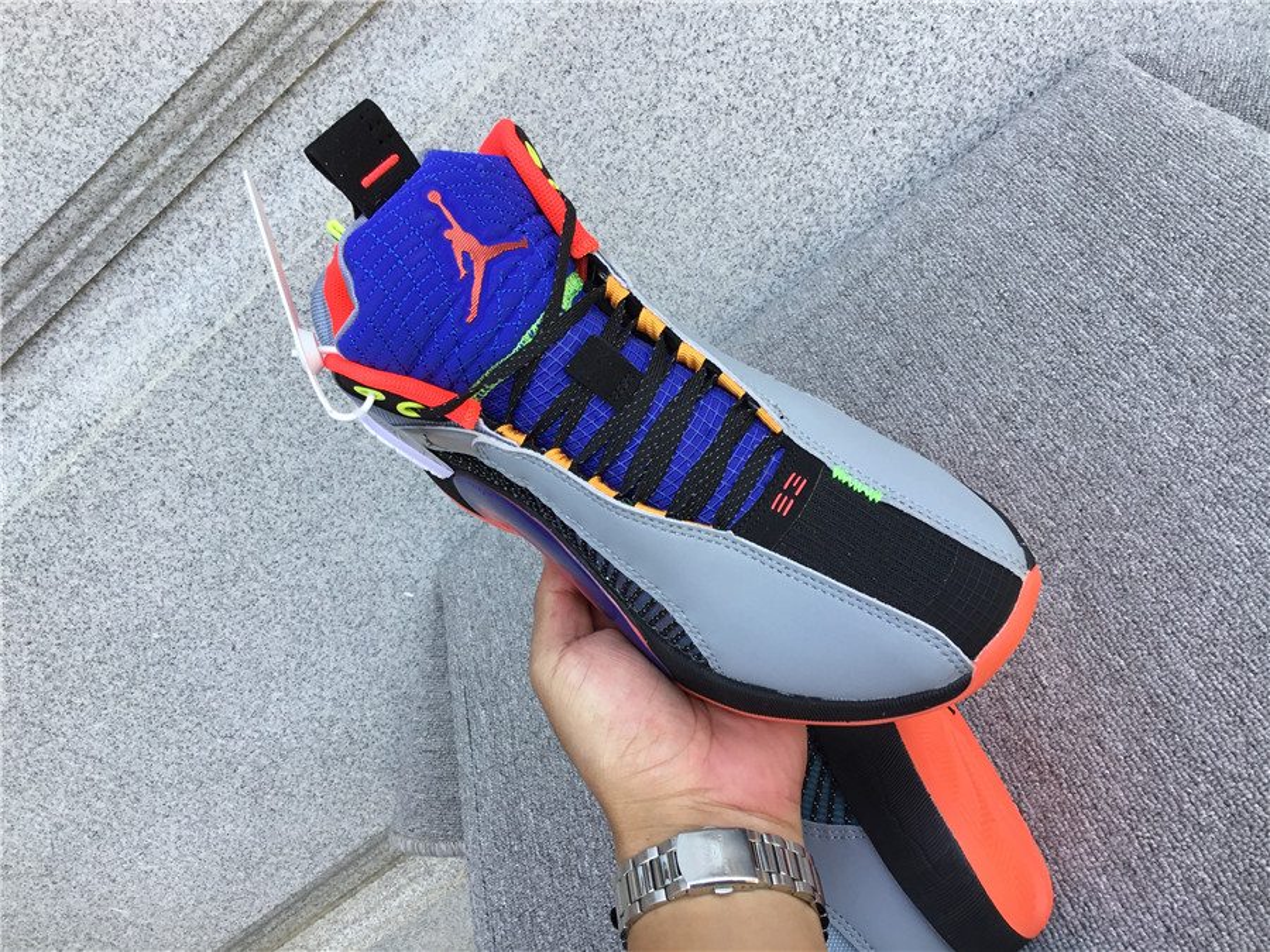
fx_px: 1137
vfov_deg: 45.4
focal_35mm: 31
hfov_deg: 58.4
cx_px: 635
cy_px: 476
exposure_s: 1/265
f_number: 2.4
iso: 25
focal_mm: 3.3
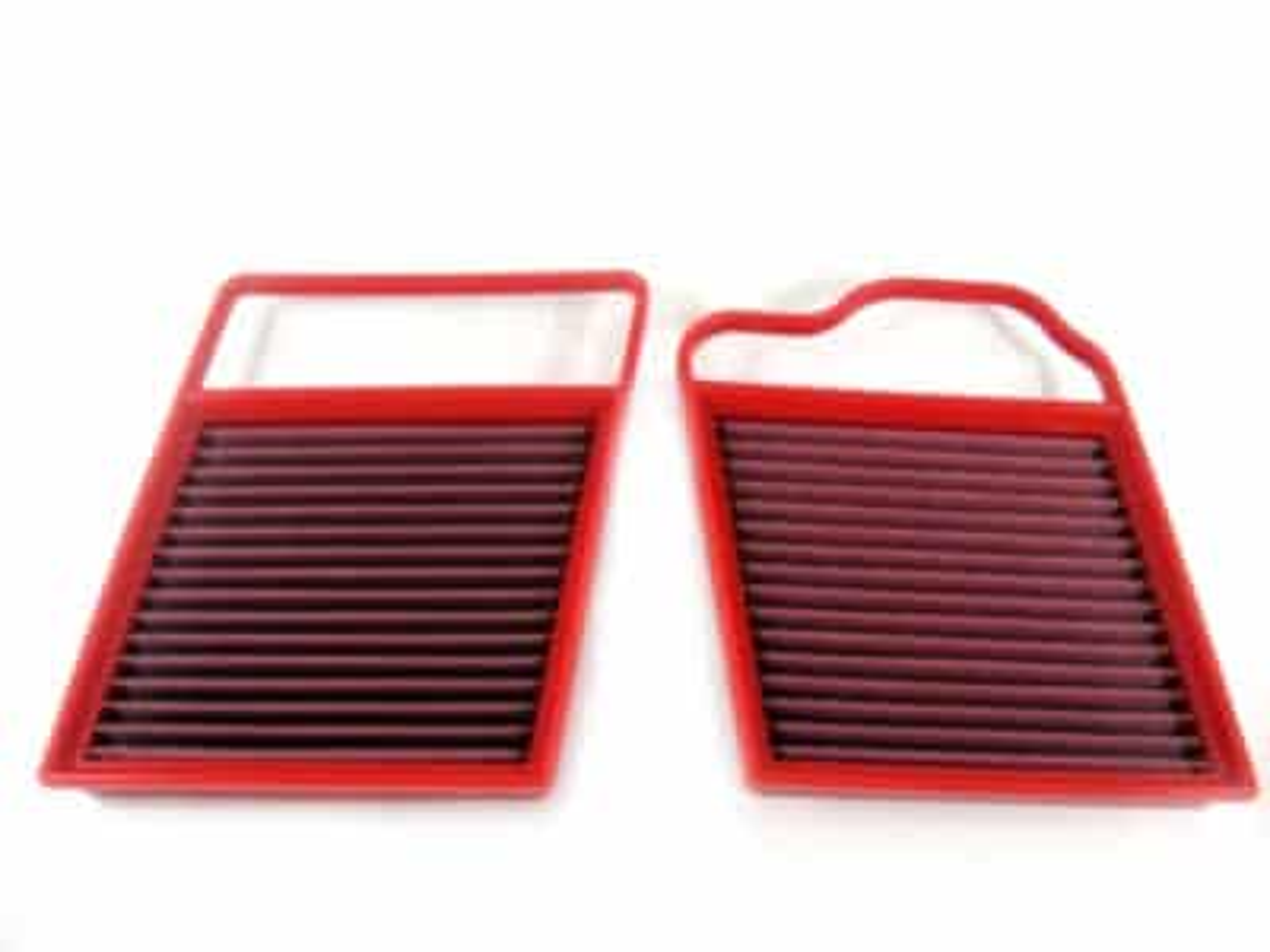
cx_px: 635
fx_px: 1284
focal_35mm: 35
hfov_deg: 52.6
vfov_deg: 40.7
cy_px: 476
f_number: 2.8
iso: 205
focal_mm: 5.7
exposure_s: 1/55.2
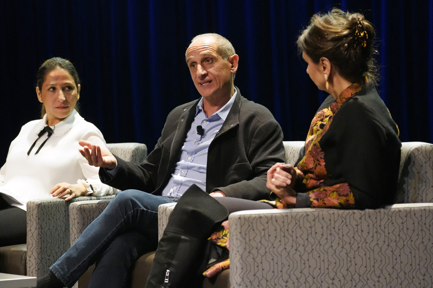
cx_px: 216
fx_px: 1888
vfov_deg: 8.7
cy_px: 144
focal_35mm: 157
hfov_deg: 13.1
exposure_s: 1/160
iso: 16000
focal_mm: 156
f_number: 5.6
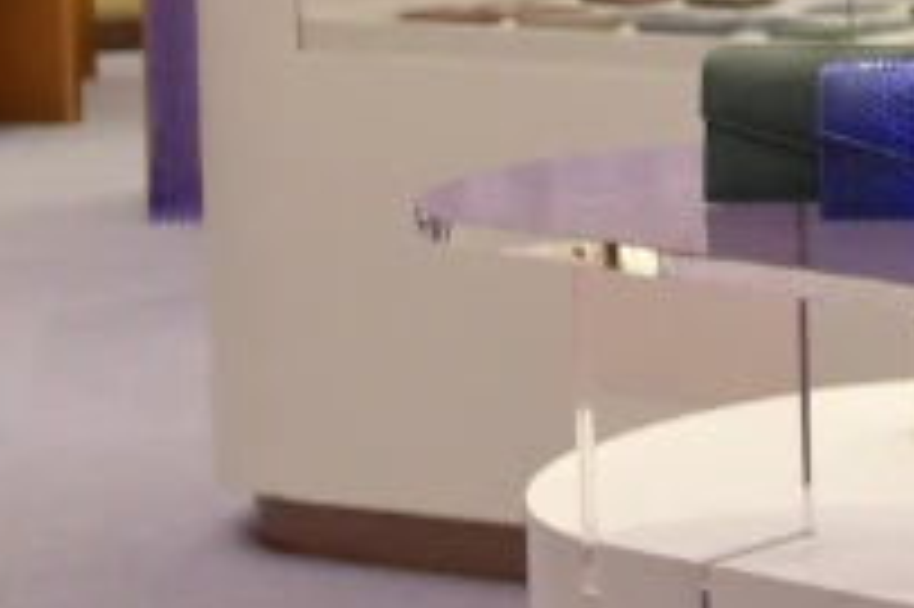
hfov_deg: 11.8
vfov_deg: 9.4
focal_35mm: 142
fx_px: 3602
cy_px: -239
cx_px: 2193
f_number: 2.8
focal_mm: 24
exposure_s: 1/80
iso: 500
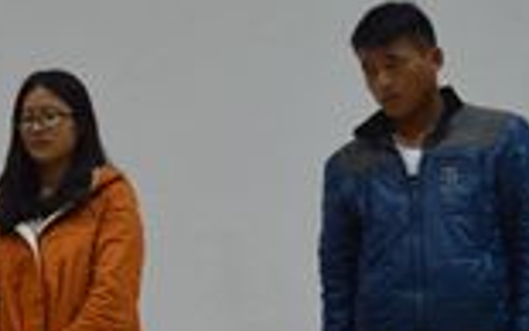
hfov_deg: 17.4
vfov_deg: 11.1
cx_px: 38
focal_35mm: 118
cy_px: 234
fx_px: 1702
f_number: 4
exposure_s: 1/60
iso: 1100
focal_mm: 24
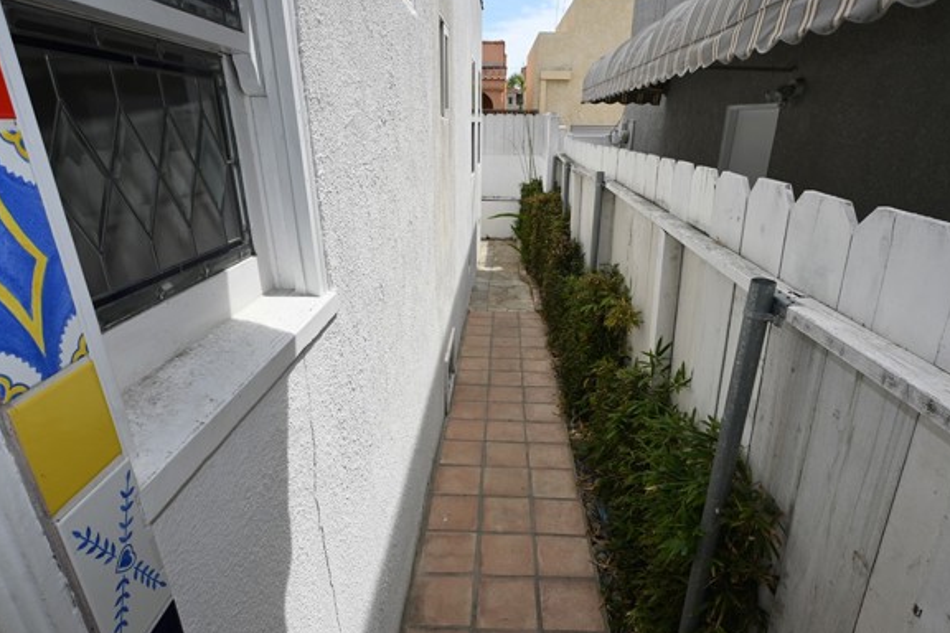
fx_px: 528
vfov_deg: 61.9
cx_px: 495
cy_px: 334
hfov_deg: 83.9
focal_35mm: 20
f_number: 8
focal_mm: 12
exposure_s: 1/200
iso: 100
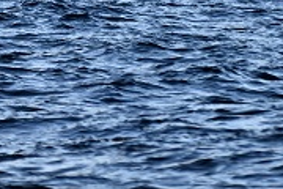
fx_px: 7043
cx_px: -123
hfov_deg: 2.3
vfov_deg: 1.5
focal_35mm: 896
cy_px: -222
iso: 400
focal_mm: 170
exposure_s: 1/1000
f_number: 5
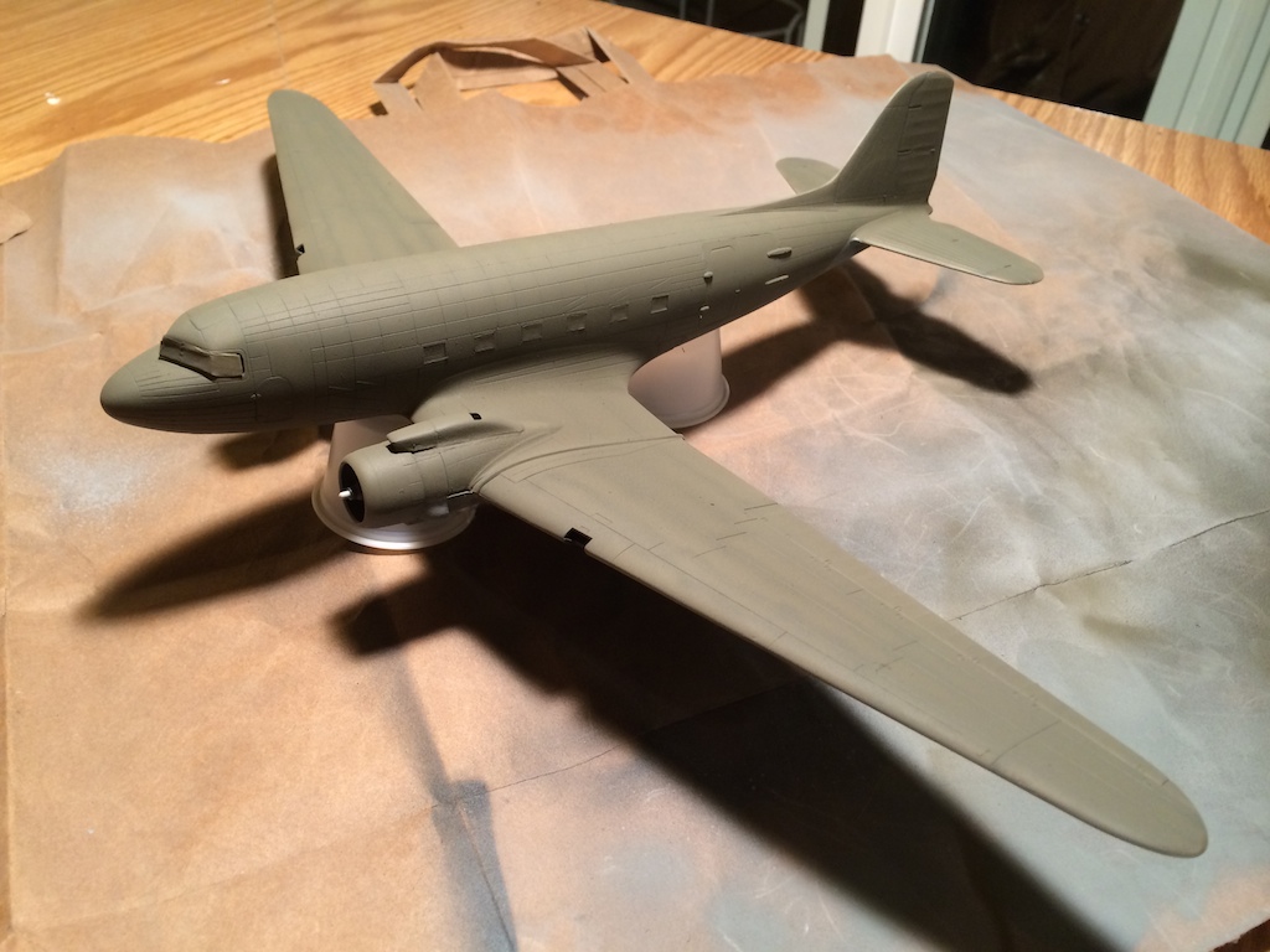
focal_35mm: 30
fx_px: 1101
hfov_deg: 60.0
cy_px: 476
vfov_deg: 46.8
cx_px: 635
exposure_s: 1/30
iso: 125
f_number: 2.2
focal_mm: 4.12
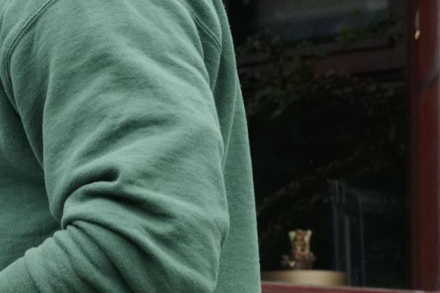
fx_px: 4057
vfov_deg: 4.1
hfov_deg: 6.0
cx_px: -437
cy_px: 210
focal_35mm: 332
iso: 1250
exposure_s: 1/200
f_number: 8
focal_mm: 70
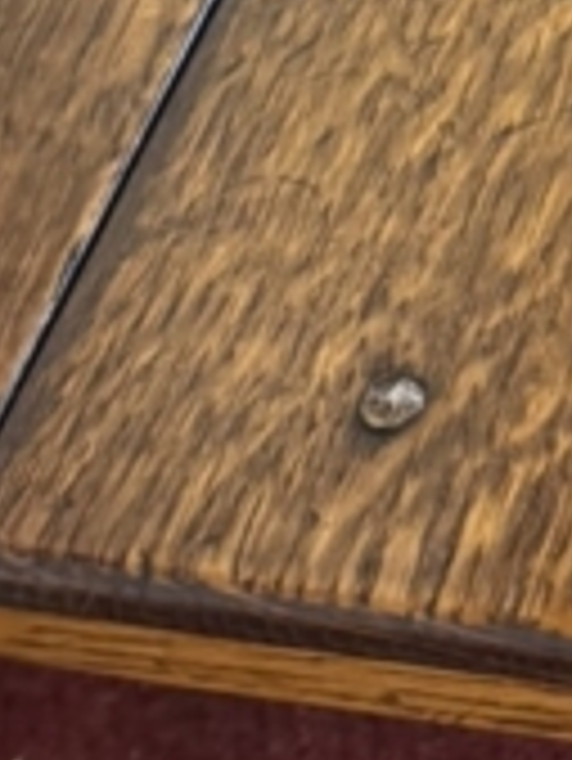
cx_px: 1072
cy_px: -468
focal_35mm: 170
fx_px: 3741
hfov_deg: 8.4
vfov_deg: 11.1
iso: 800
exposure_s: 1/50
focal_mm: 6.76
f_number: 1.78
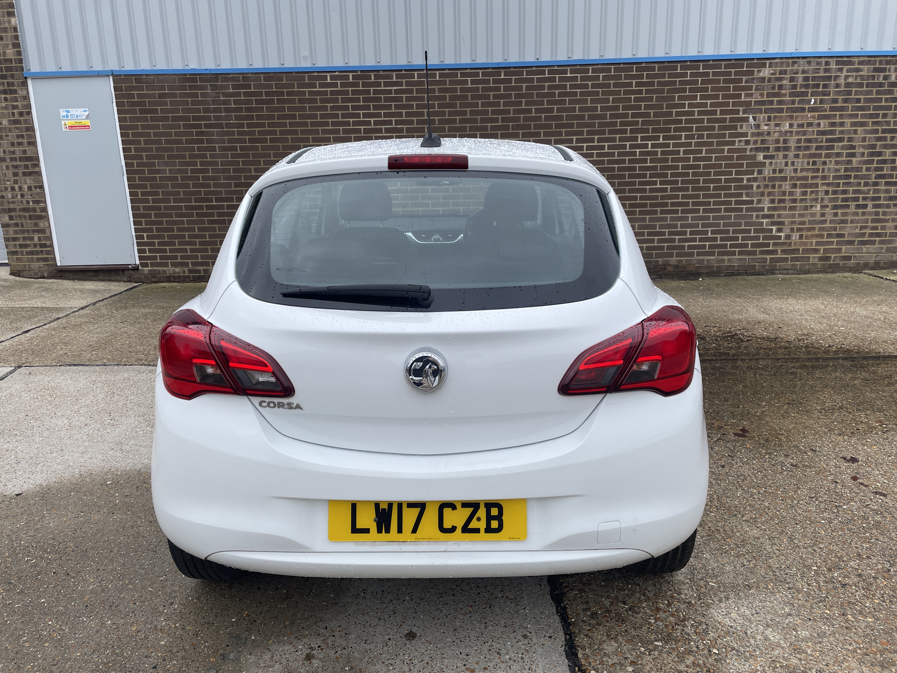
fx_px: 674
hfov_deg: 67.3
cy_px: 336
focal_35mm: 26
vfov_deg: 53.1
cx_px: 448
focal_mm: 4.2
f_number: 1.6
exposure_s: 1/812
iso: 32
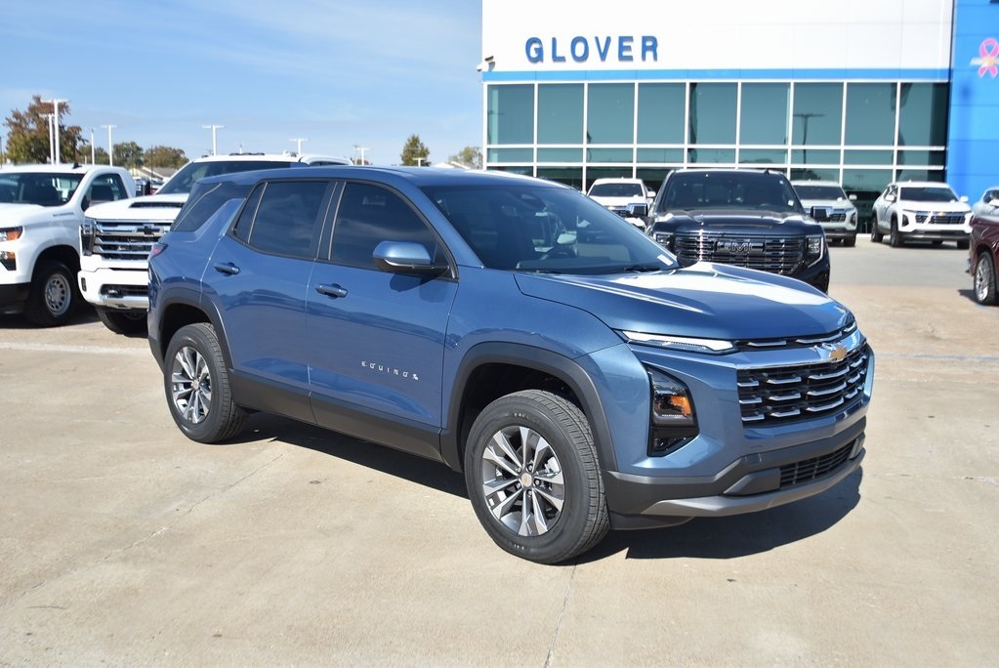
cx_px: 500
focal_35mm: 36
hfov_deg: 53.1
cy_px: 334
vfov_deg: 36.9
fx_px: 1000
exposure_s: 1/640
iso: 100
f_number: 4.5
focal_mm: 24
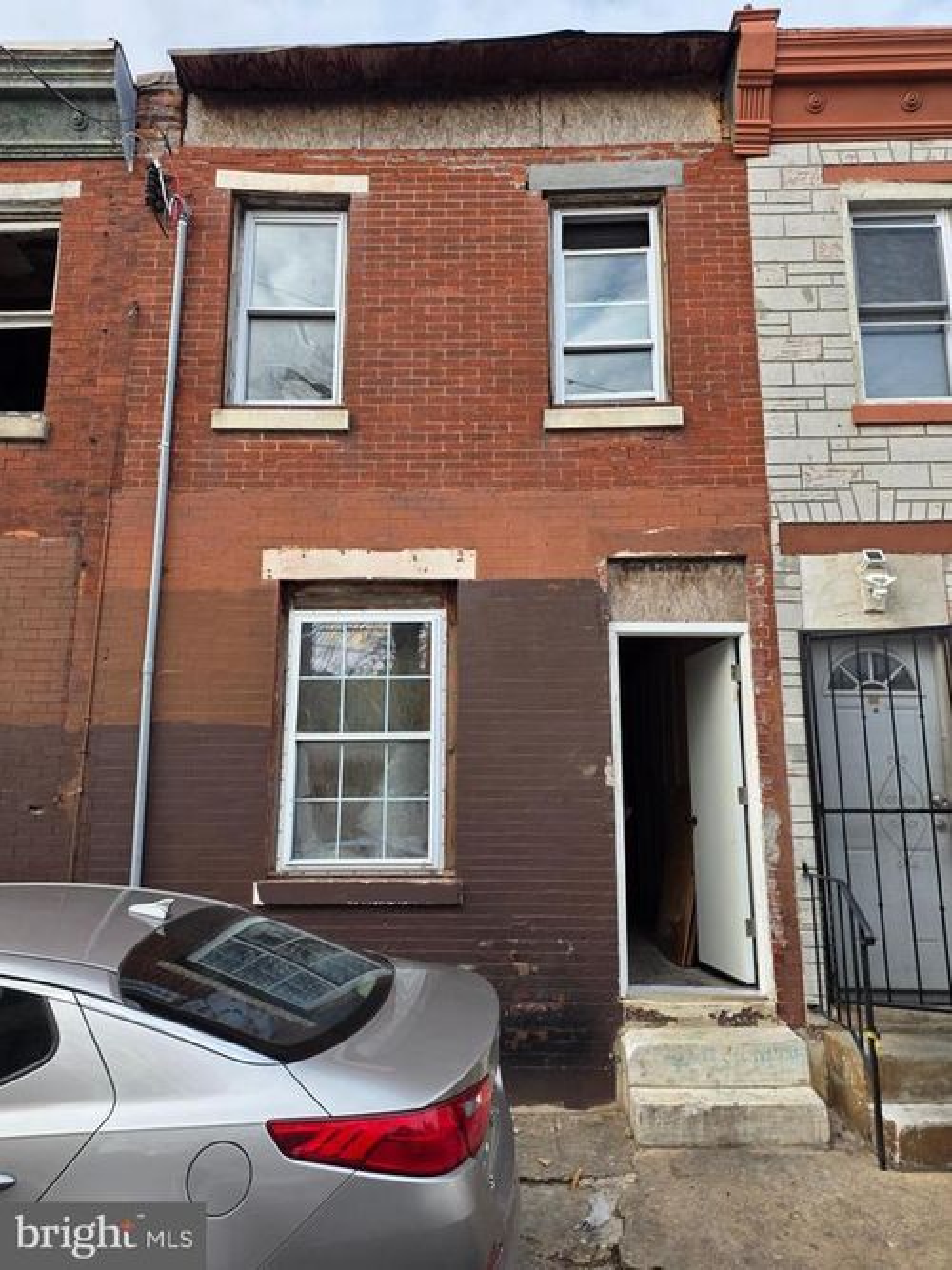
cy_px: 635
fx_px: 844
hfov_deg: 58.9
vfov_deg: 73.9
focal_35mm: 23
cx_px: 476
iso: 80
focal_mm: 6.25
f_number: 1.7
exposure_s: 1/1650
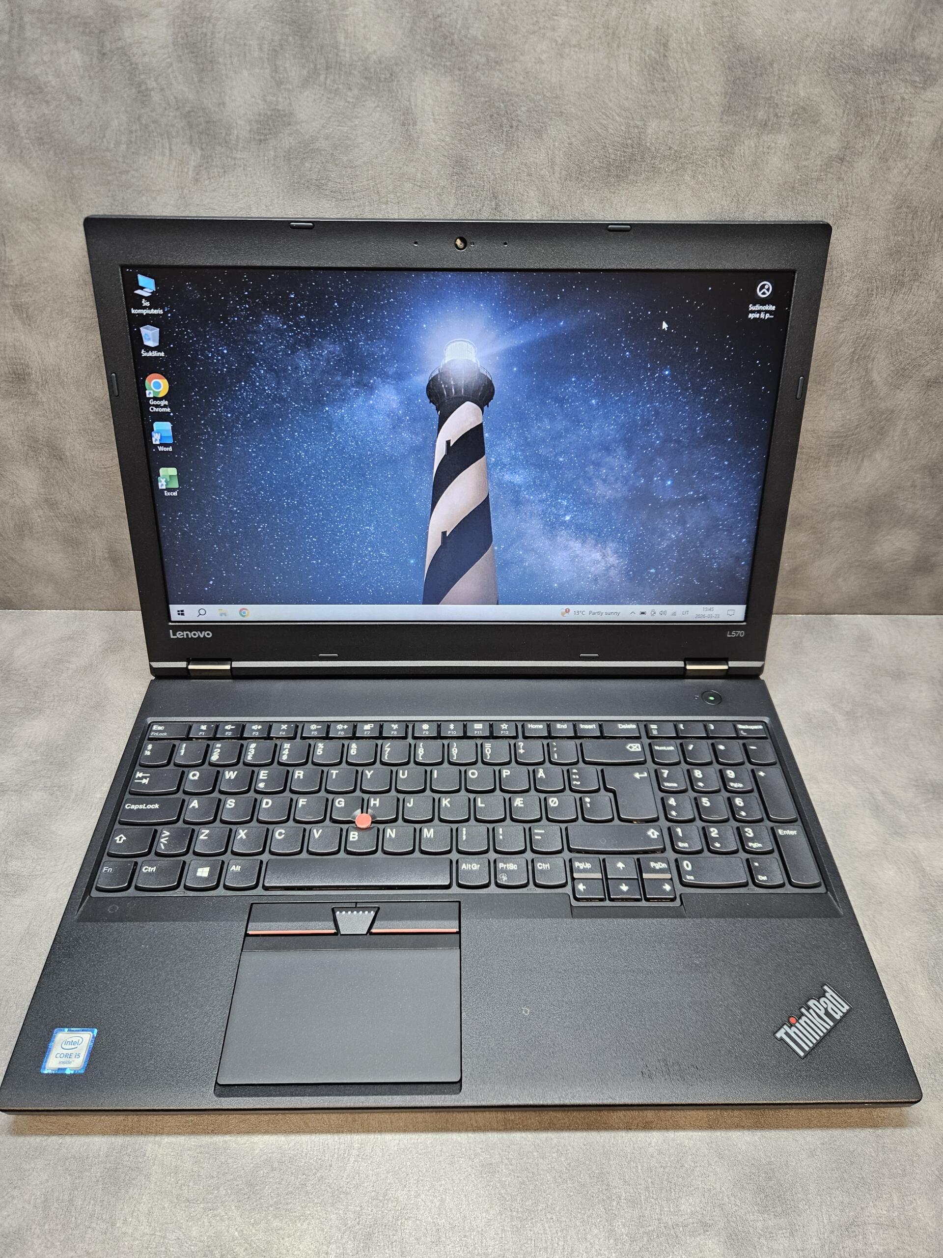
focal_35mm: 23
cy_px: 629
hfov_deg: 58.9
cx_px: 472
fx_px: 835
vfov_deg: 73.9
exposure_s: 1/142
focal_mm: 5.4
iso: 320
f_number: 1.8
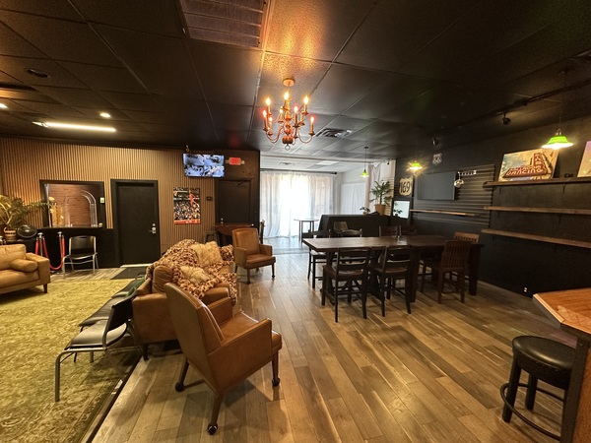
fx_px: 239
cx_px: 296
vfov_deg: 85.7
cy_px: 222
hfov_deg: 102.1
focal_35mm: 14
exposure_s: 1/60
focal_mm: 2.22
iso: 200
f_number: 2.2
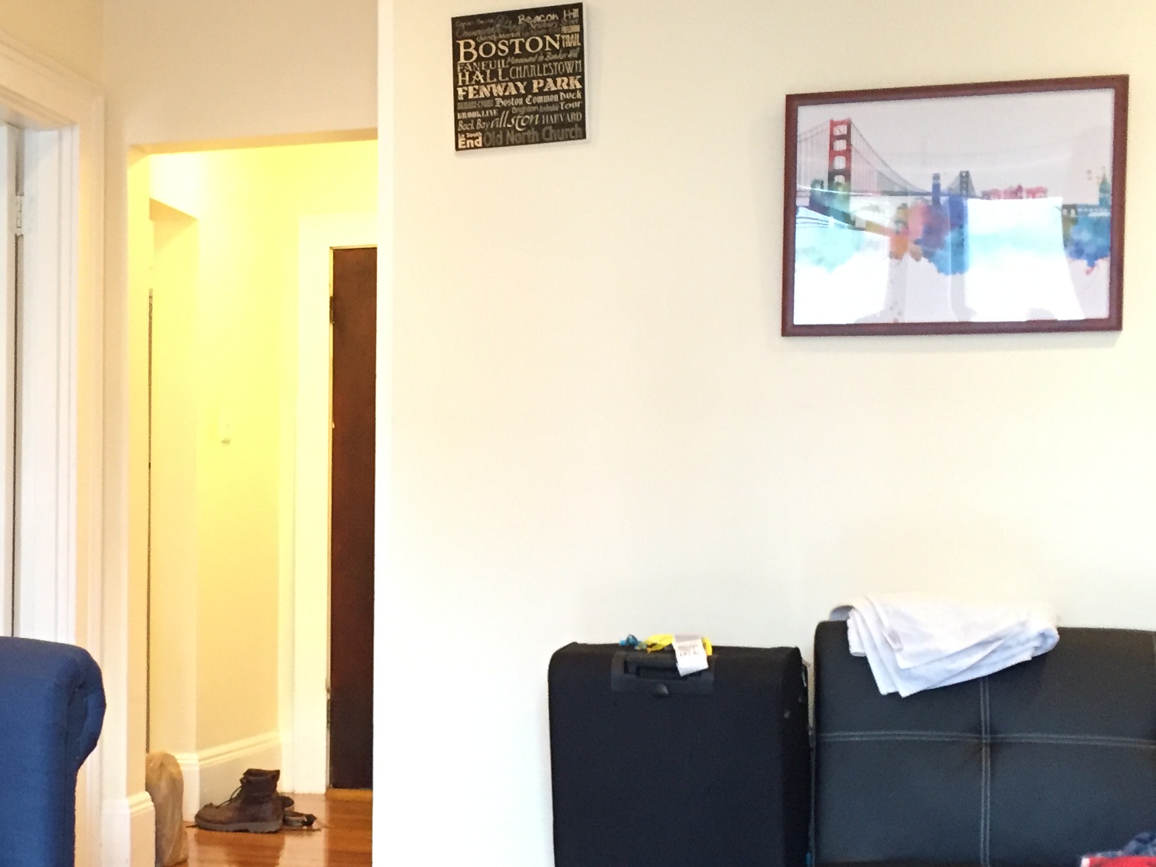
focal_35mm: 55
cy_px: 522
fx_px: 1837
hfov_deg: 34.5
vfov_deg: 26.5
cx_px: 368
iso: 250
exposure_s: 1/20
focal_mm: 4.15
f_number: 2.2
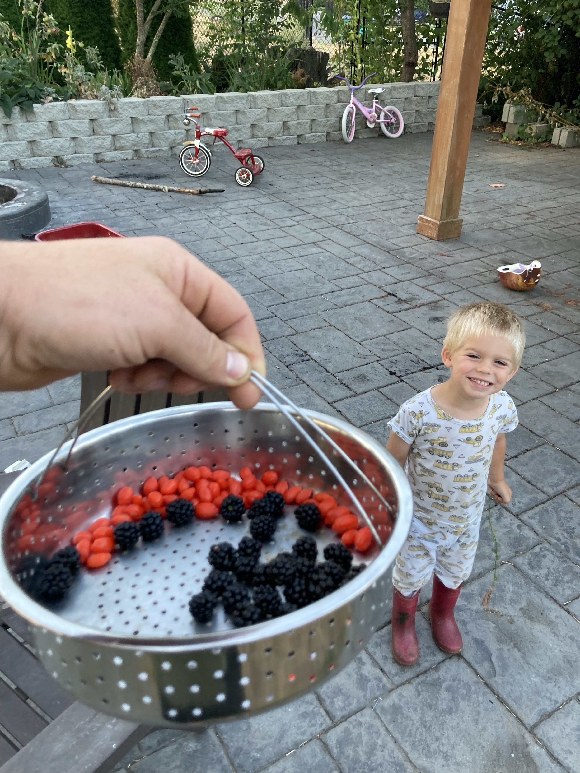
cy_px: 386
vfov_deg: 63.4
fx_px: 626
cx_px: 290
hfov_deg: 49.7
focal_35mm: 28
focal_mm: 3.99
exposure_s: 1/121
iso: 64
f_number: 1.8
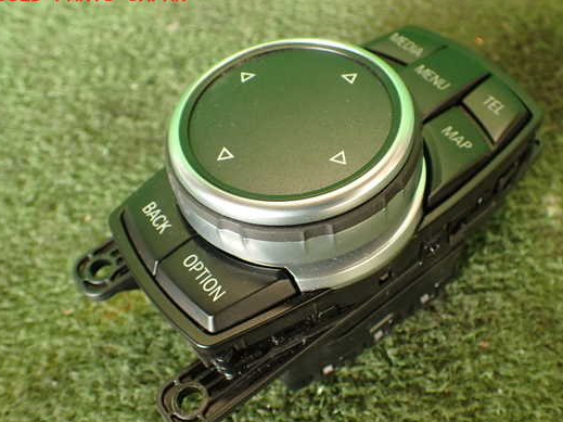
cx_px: 315
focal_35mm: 37
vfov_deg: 38.6
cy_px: 225
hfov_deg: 50.0
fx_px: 602
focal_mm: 5.79
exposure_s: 1/40
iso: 200
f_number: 2.4
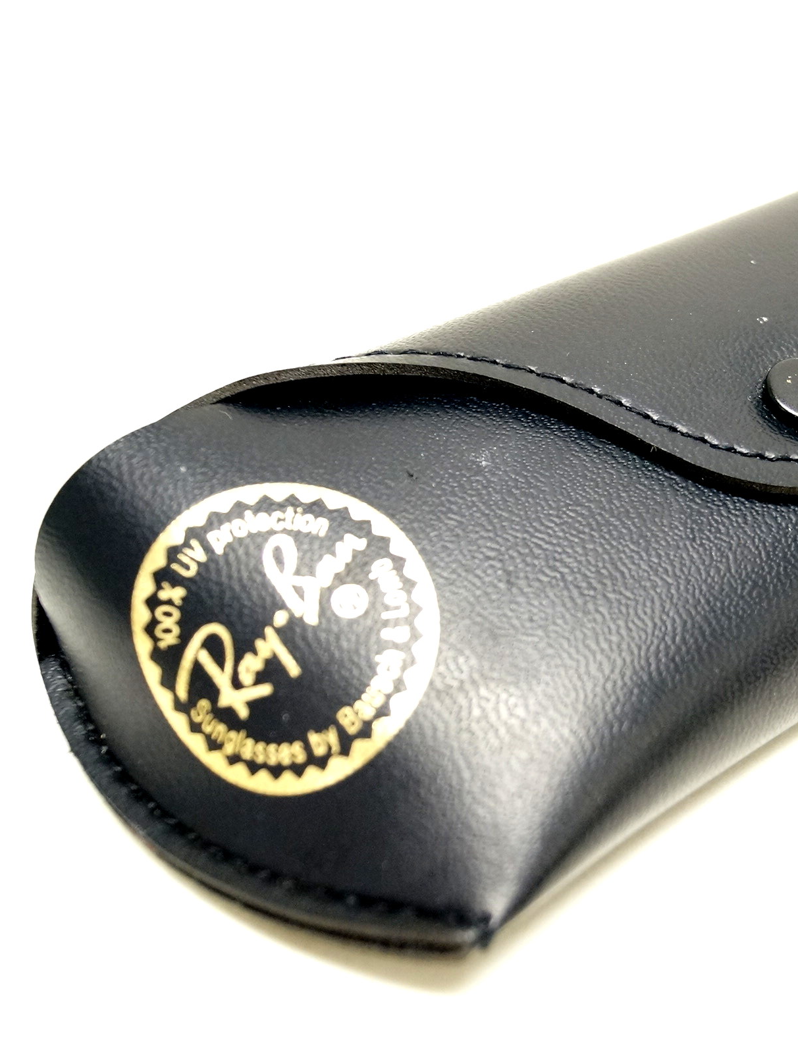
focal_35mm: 48
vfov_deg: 39.7
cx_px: 629
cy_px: 533
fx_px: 1475
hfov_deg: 29.6
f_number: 4
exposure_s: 1/60
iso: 1250
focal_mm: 22
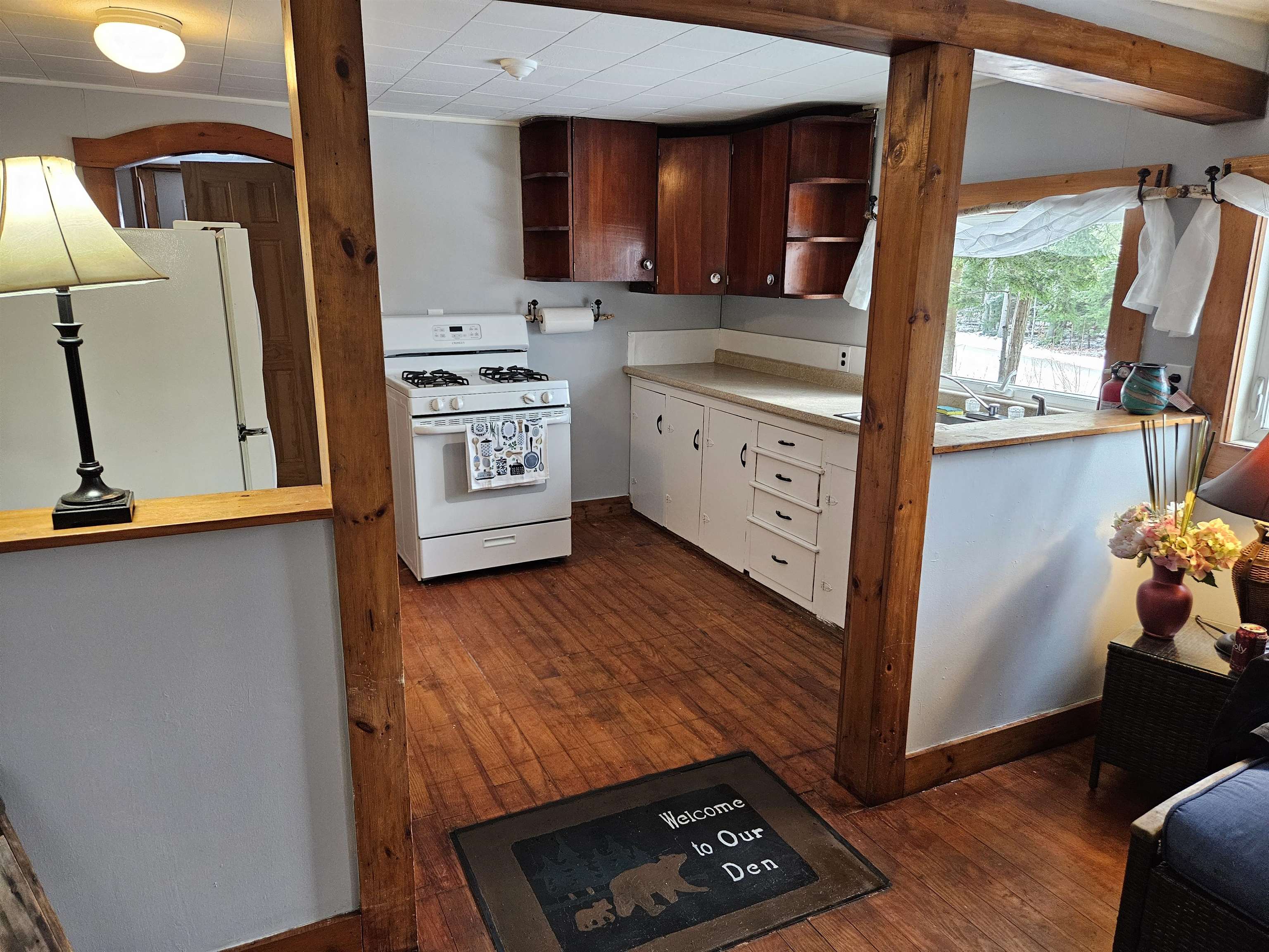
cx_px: 634
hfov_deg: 73.9
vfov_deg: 58.9
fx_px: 843
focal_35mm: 23
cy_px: 476
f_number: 1.8
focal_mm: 5.4
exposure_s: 1/120
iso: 500
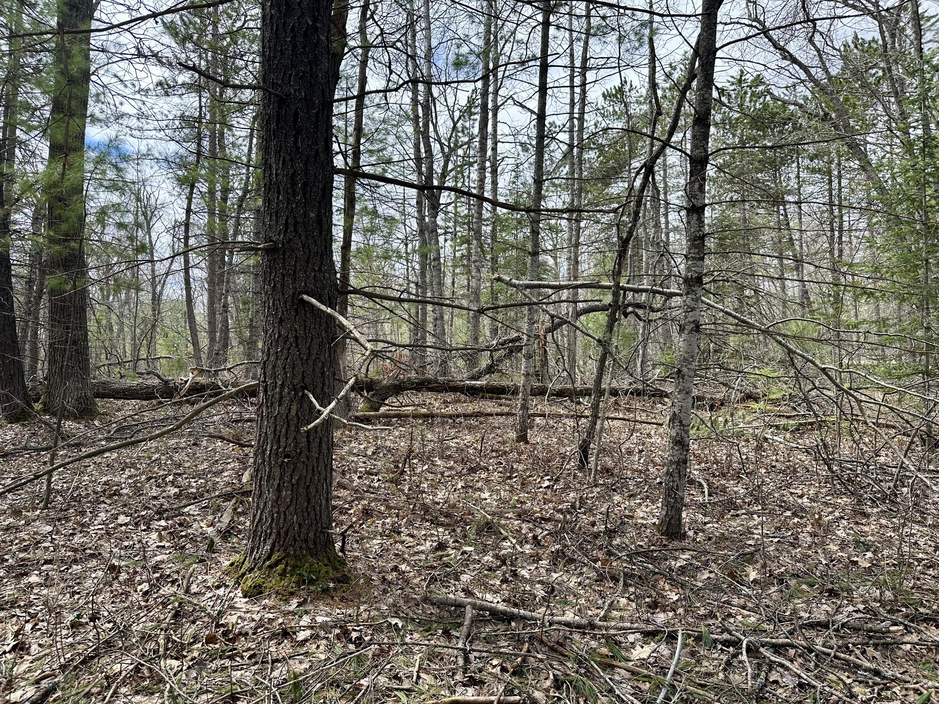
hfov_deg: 71.6
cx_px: 470
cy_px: 352
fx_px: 651
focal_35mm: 24
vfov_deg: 56.8
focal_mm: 6.86
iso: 80
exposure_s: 1/1412
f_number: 1.78
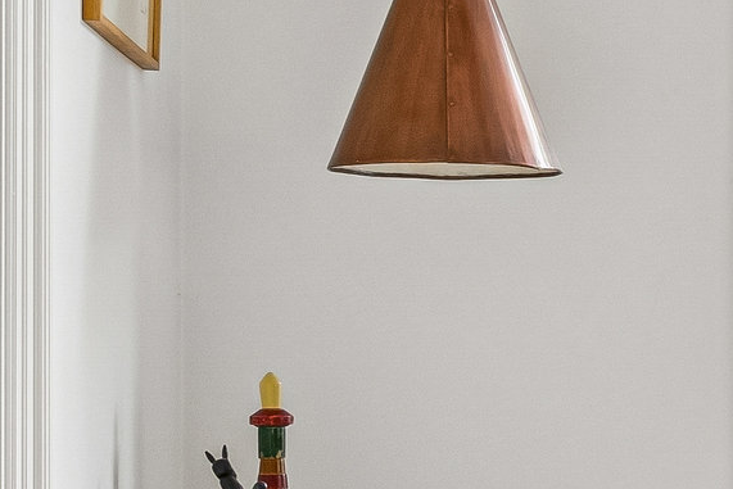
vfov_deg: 12.9
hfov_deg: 15.5
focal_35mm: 106
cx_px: 1439
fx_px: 2165
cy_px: 316
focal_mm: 13.5
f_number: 7.1
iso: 250
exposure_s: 1/15
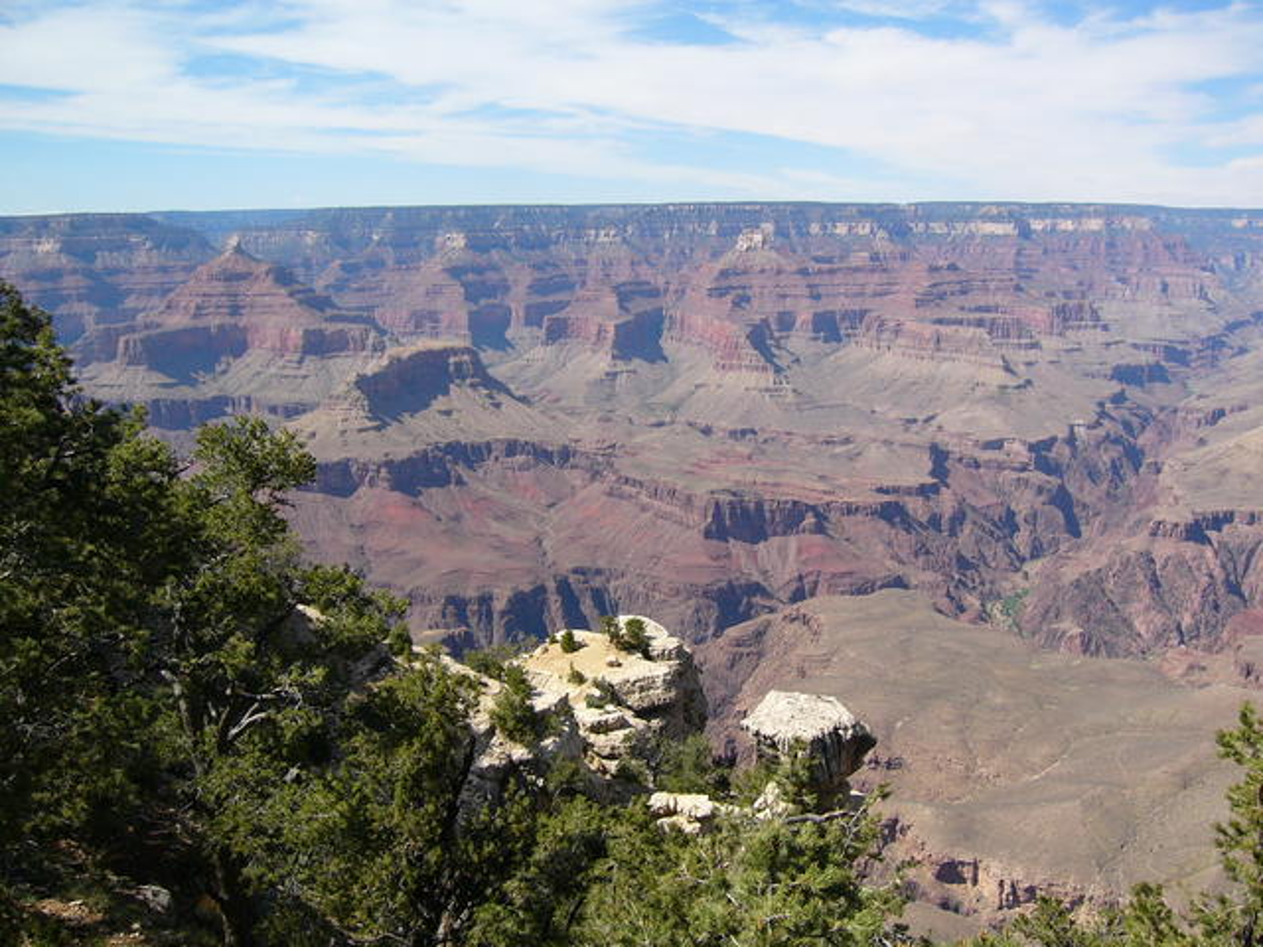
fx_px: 1277
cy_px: 474
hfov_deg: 52.6
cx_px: 632
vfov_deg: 40.7
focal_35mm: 35
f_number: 8
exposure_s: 1/125
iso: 50
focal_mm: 5.8
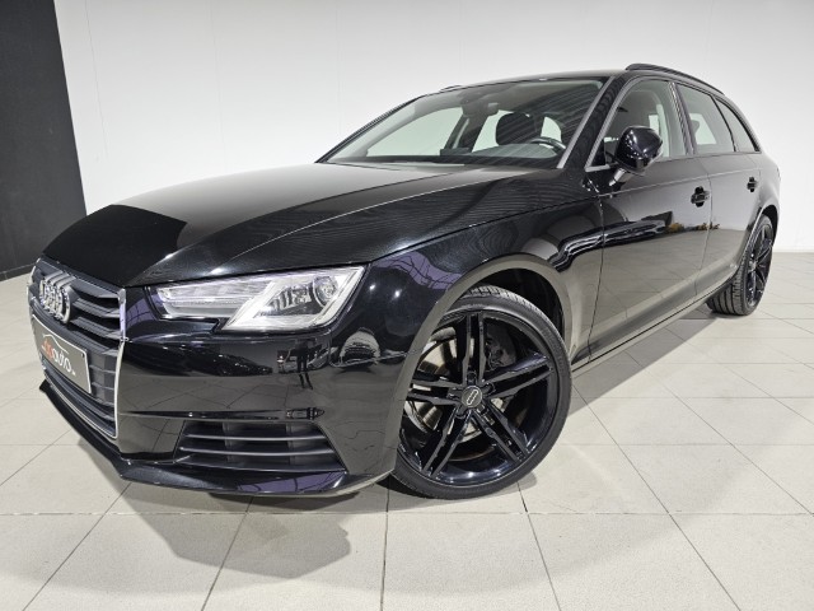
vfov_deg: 58.9
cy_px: 306
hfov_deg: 73.9
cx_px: 407
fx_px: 541
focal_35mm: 23
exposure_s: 1/100
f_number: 1.7
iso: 250
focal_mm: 6.3
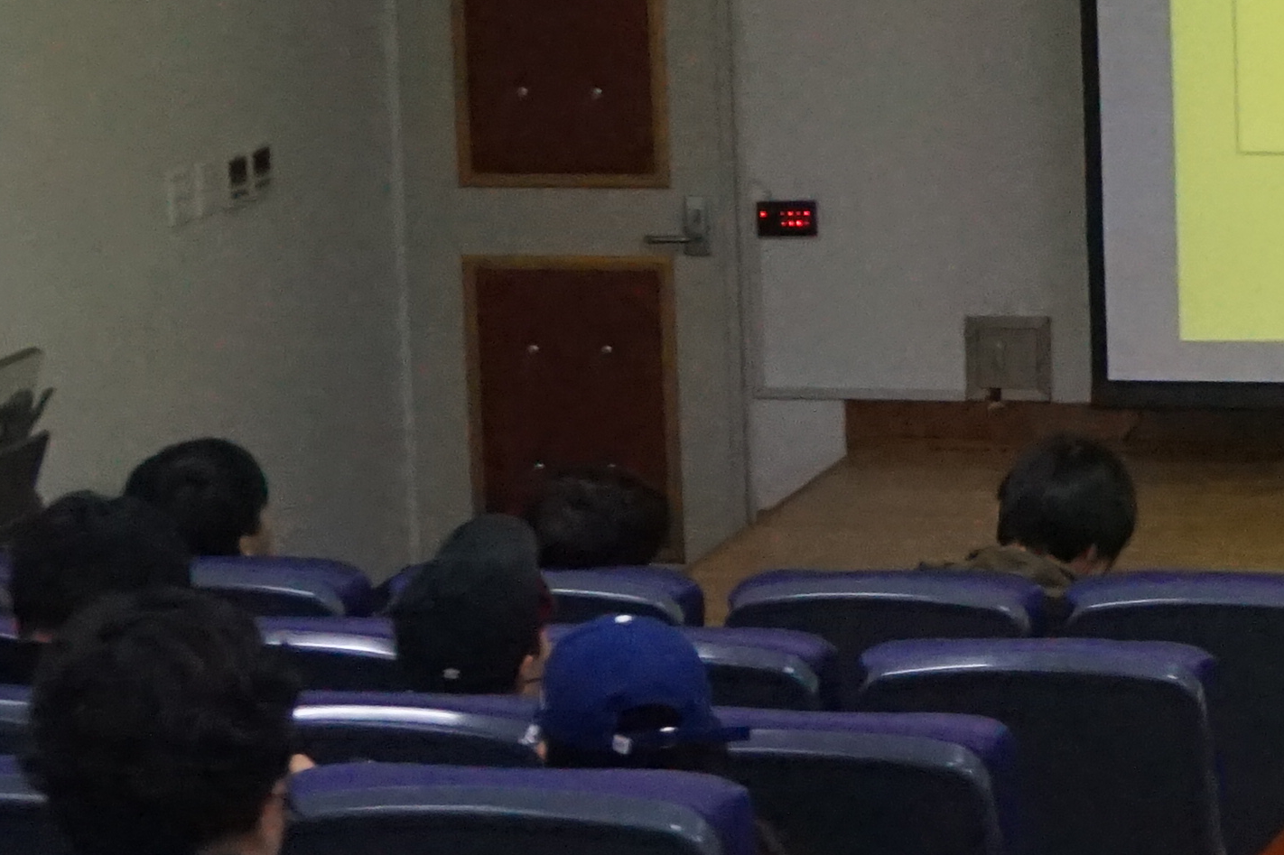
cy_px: 116
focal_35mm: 167
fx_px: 5951
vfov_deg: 8.2
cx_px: 2195
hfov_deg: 11.5
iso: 3200
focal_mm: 29
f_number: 4.5
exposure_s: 1/160
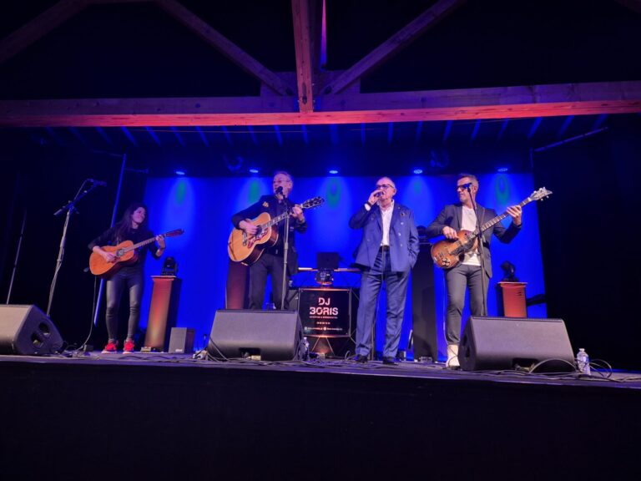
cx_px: 320
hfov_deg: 73.9
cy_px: 240
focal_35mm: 23
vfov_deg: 58.9
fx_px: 426
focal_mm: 5.4
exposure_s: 1/31
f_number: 1.8
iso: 400
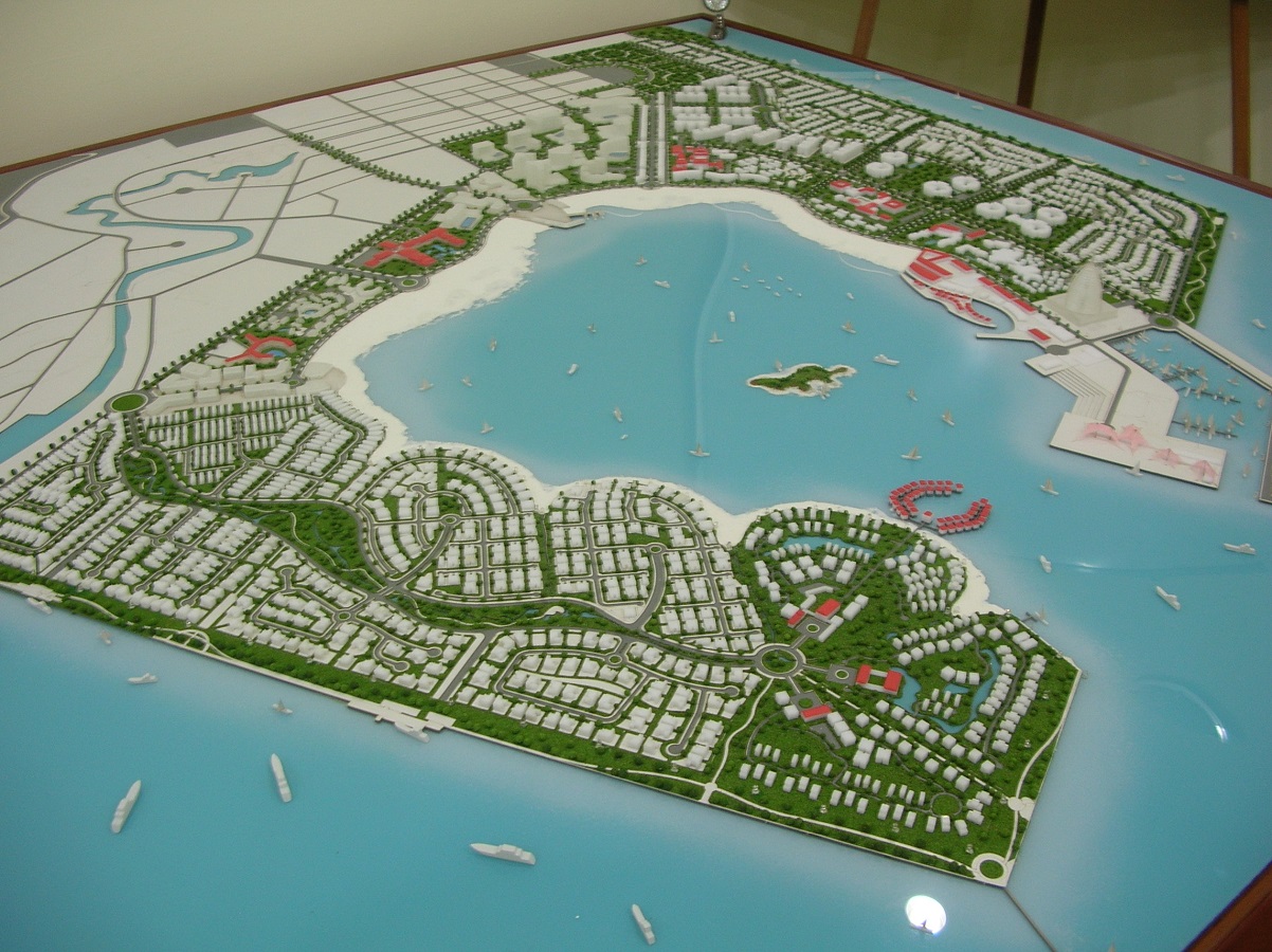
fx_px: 1285
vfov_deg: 40.7
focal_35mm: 35
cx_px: 636
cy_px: 476
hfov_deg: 52.7
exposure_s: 1/6.4
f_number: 2.8
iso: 50
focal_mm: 5.8
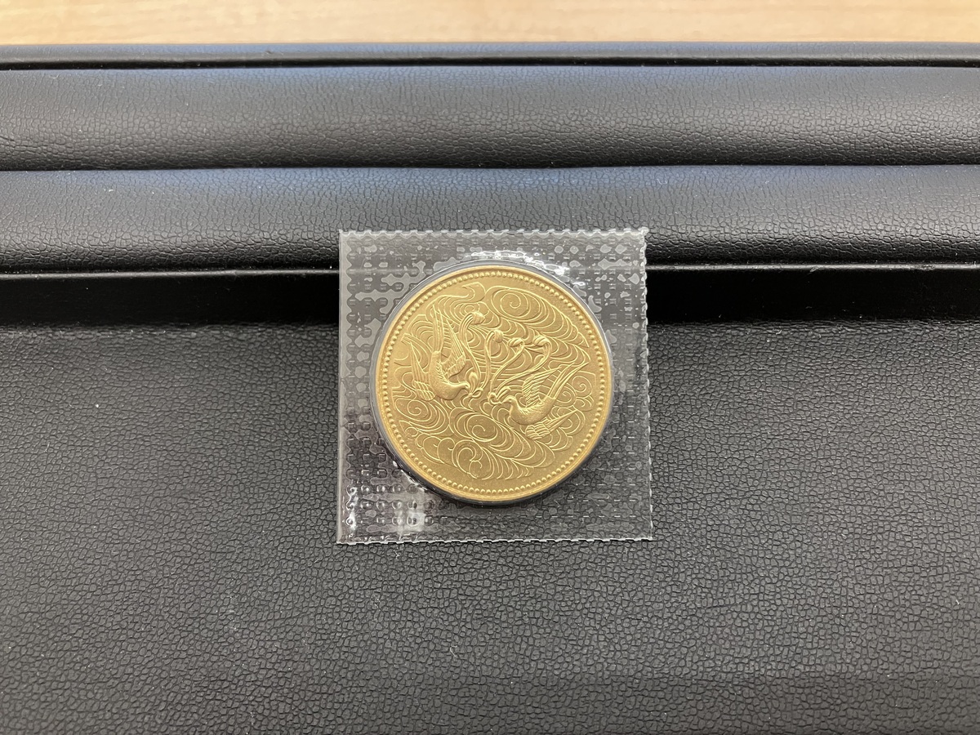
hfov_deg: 63.4
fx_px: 793
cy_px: 368
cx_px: 490
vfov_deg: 49.7
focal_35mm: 28
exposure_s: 1/60
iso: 160
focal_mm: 3.99
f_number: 1.8
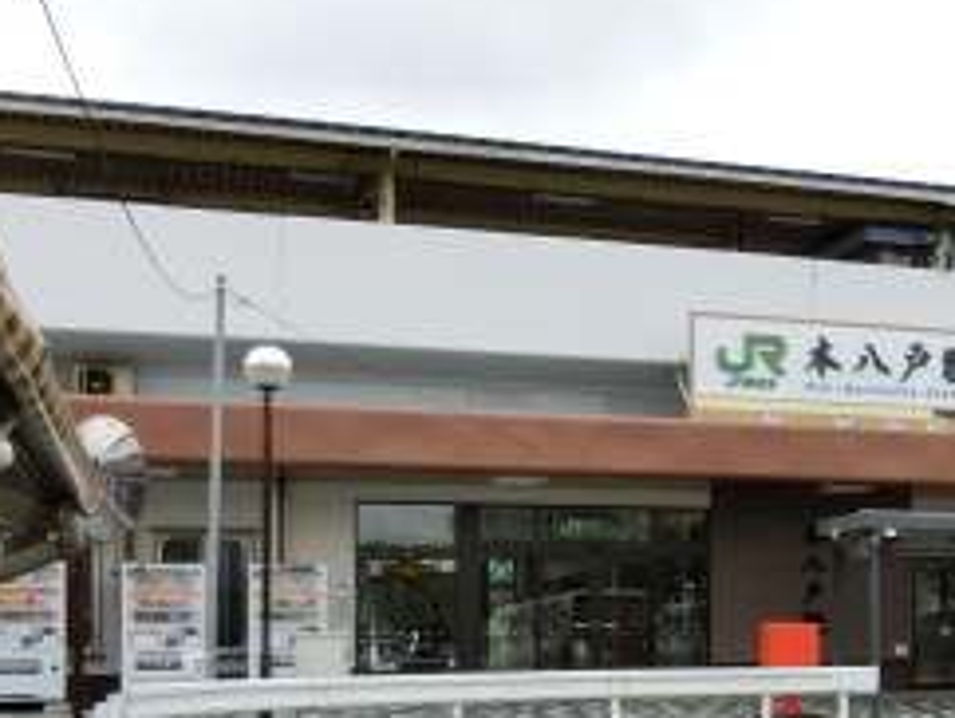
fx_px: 1823
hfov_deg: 27.4
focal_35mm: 66
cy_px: 604
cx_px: 991
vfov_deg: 21.9
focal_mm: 4.5
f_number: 3.5
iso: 80
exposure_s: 1/640
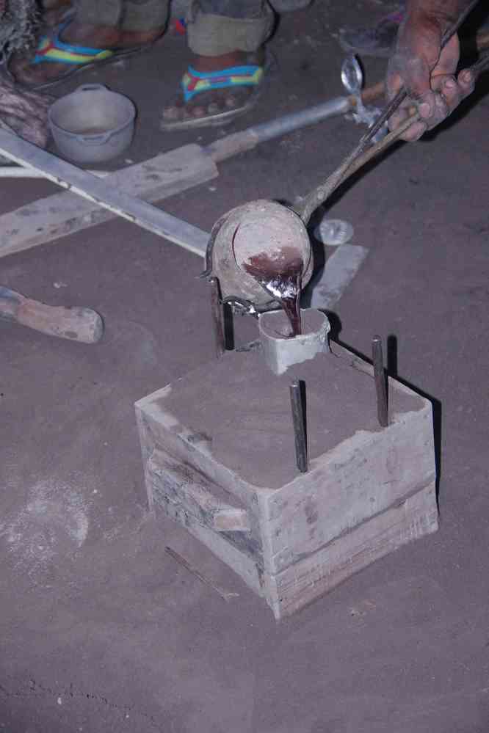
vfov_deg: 19.5
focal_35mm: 105
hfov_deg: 13.0
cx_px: 244
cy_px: 366
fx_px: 2139
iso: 3200
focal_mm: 70
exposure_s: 1/125
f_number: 5.6
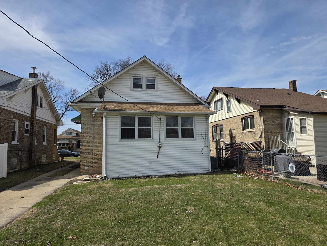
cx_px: 164
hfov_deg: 73.9
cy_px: 123
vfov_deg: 58.9
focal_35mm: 23
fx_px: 217
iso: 80
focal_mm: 6.3
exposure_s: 1/7944
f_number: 1.7
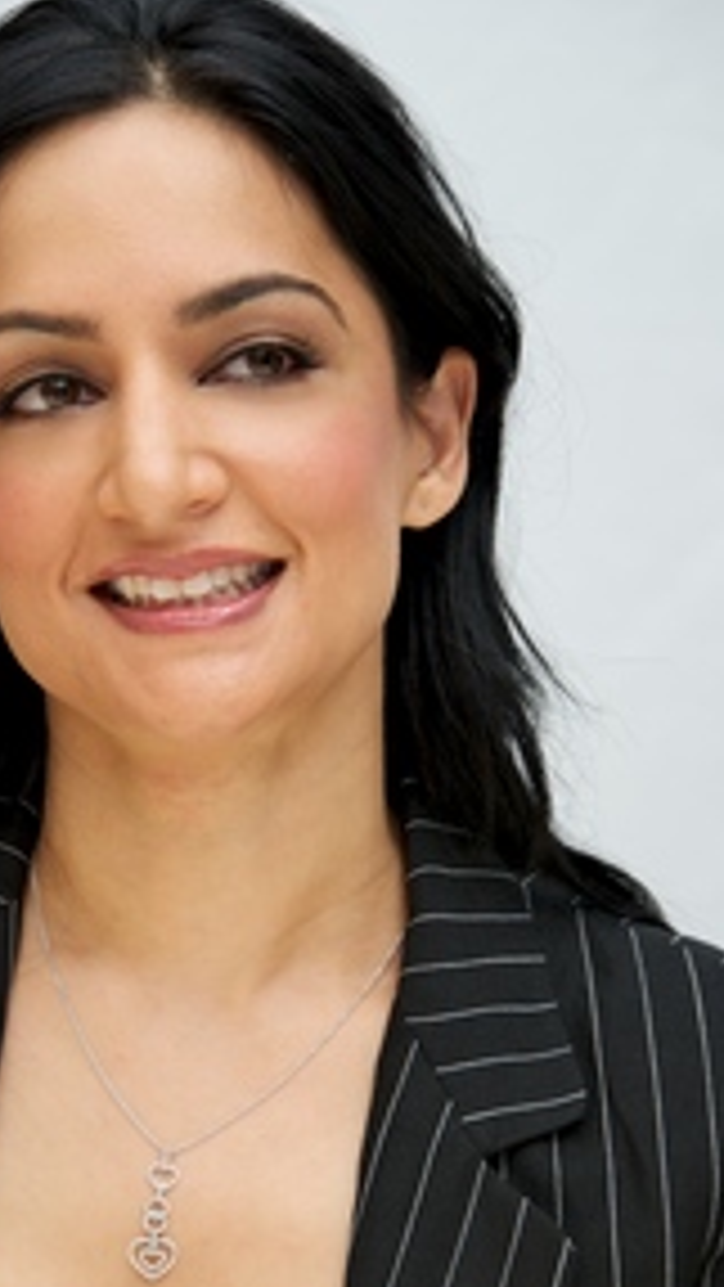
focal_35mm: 234
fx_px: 7981
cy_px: 742
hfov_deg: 5.2
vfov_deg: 9.2
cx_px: 261
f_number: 5.6
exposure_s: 1/60
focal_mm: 160
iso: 500
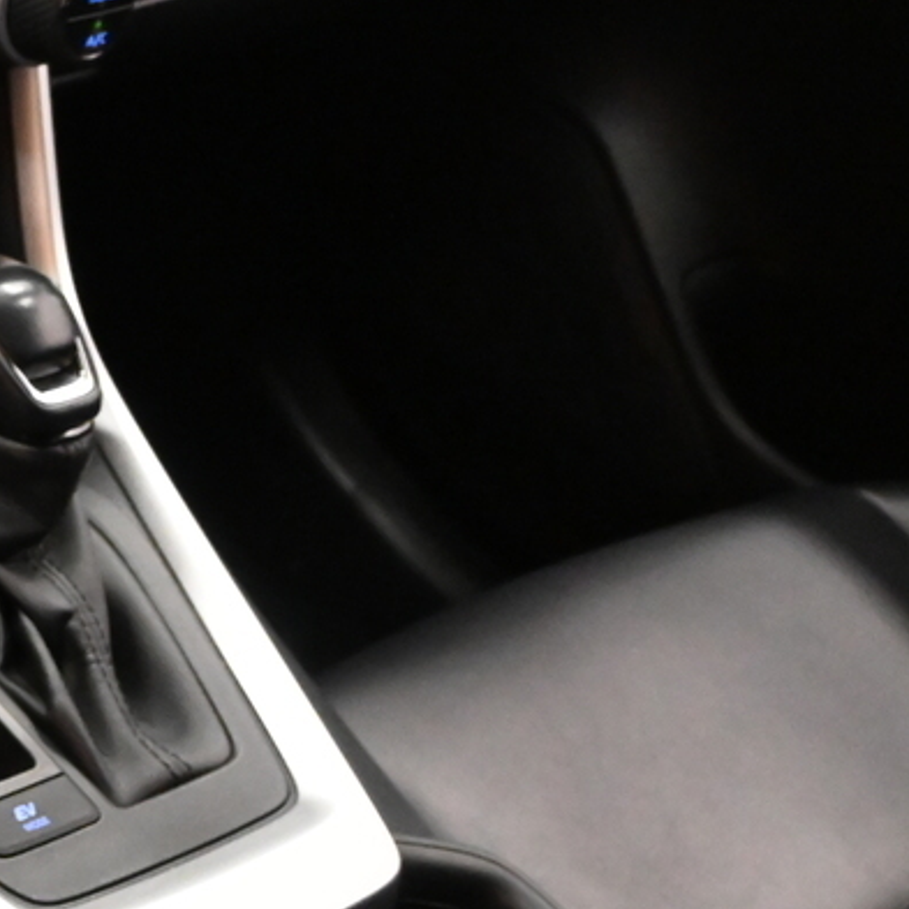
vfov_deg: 15.2
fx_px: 3353
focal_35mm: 113
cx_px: -914
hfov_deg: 13.3
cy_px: 49
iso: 3200
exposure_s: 1/100
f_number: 4
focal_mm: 21.5
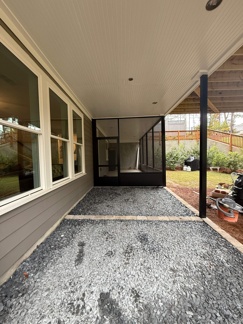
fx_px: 131
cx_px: 122
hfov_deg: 85.7
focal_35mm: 14
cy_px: 162
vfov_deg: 102.1
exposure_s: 1/60
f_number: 2.2
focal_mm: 2.22
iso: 400
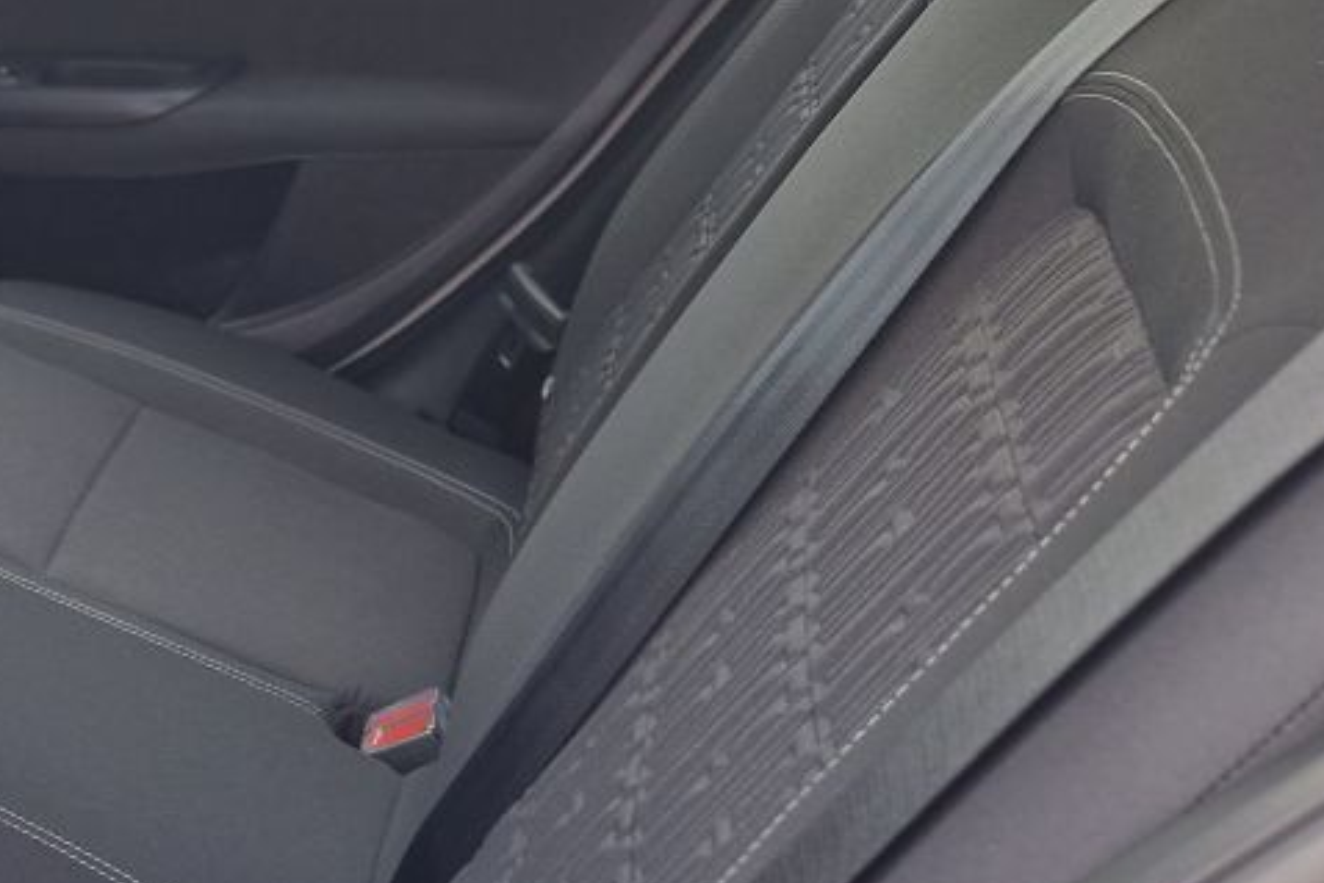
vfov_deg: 21.1
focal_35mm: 64
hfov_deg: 26.8
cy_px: 615
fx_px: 2354
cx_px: -374
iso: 50
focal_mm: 5.4
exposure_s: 1/100
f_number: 1.8
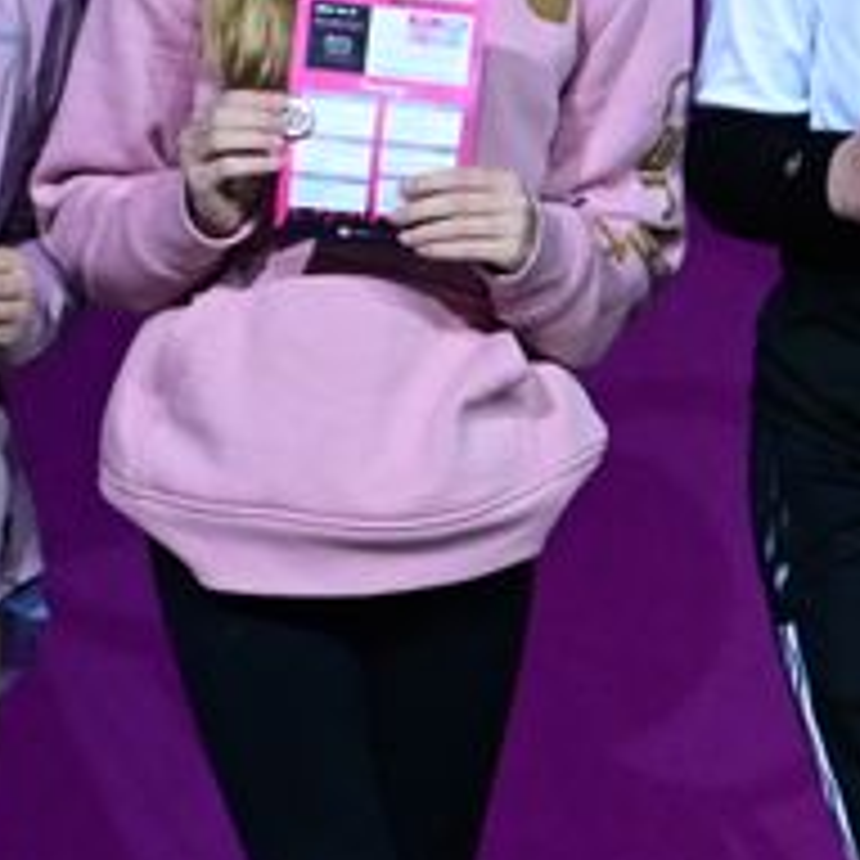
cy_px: -104
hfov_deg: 1.5
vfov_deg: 1.5
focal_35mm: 1135
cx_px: 2260
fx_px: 31902
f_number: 3.2
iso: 2500
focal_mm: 170
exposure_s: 1/1250
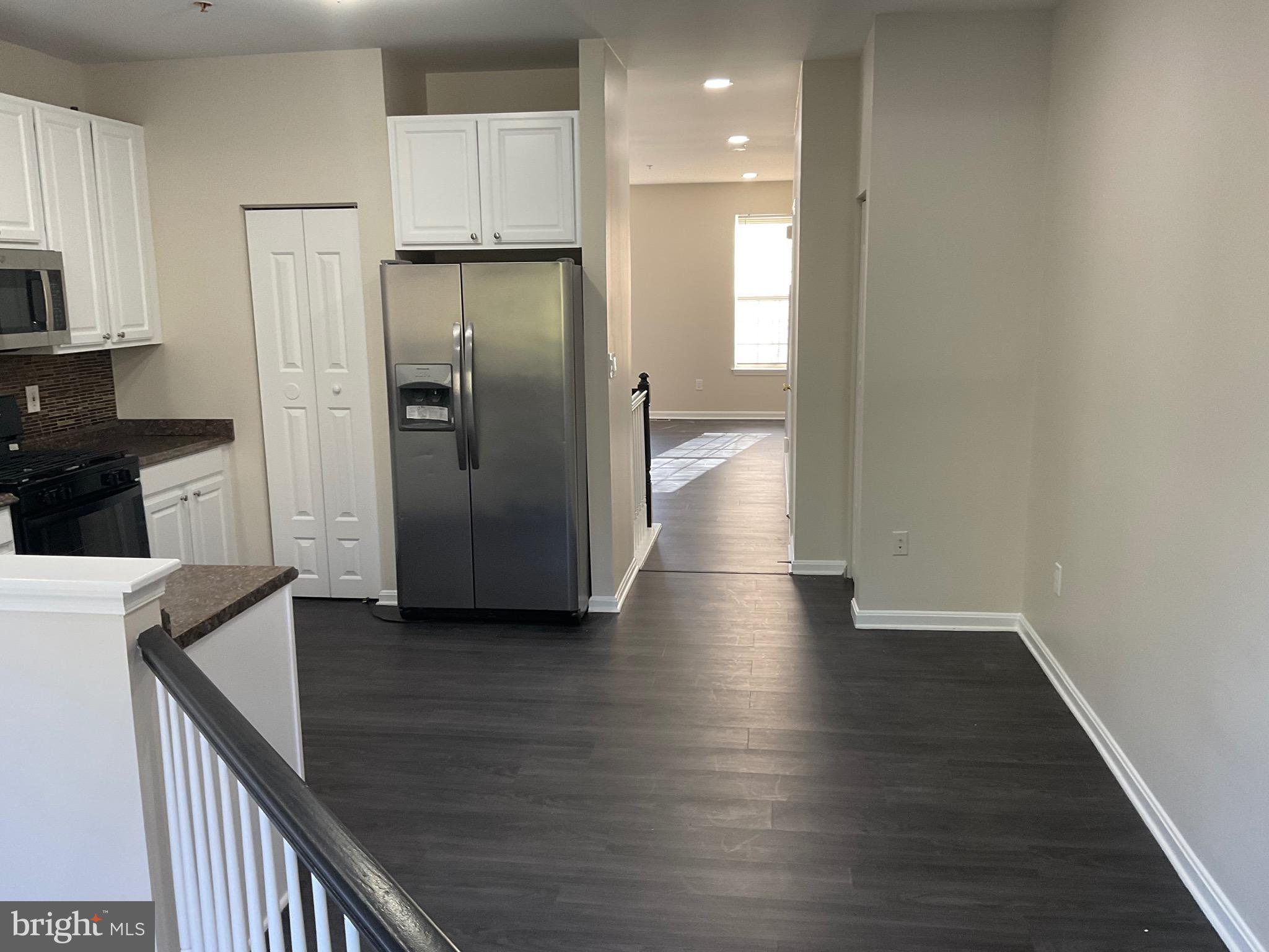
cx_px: 634
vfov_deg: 48.2
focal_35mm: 29
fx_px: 1063
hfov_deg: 61.7
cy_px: 476
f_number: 1.8
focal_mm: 3
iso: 64
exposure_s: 1/60
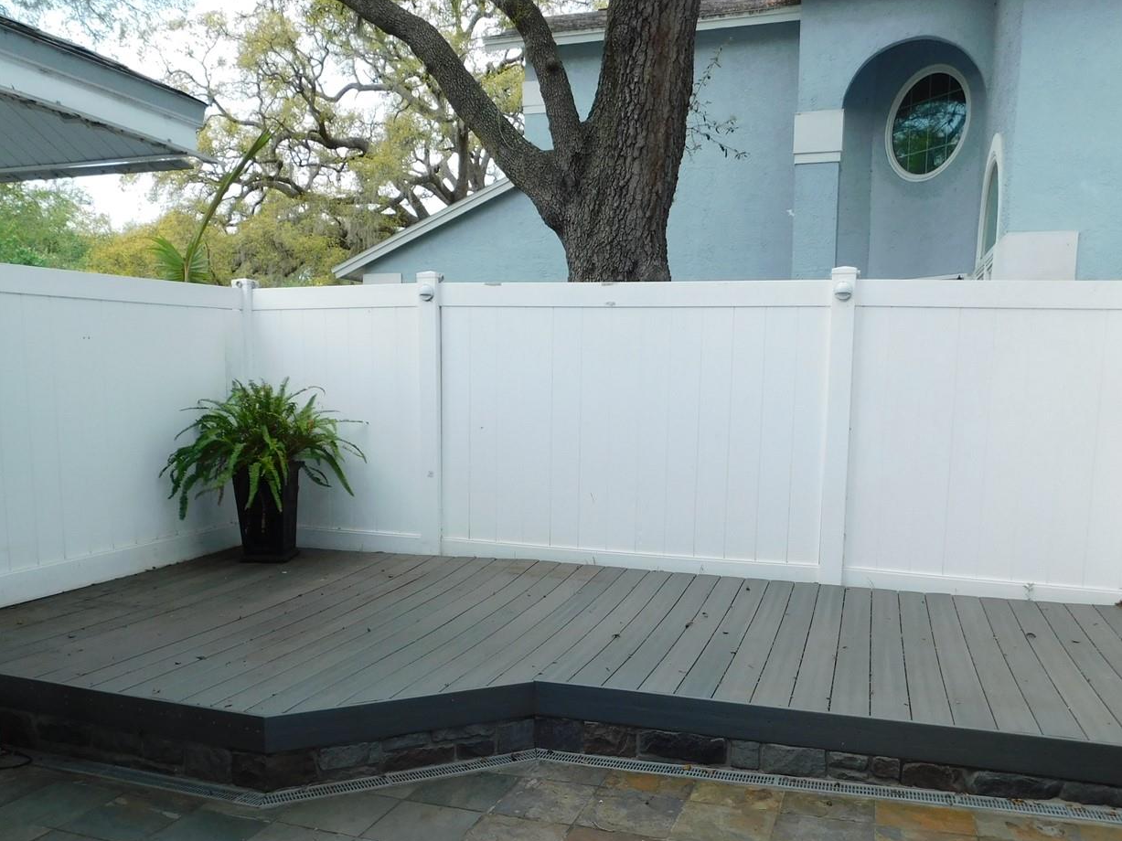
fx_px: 972
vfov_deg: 46.4
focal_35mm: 30
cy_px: 529
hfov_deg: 60.0
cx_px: 540
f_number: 3
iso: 125
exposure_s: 1/500
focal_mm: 4
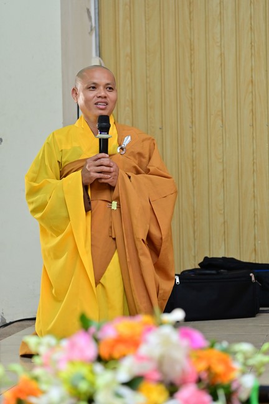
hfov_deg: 11.4
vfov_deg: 17.1
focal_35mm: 120
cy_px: 202
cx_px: 134
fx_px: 1348
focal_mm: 120
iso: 2000
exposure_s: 1/125
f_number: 5
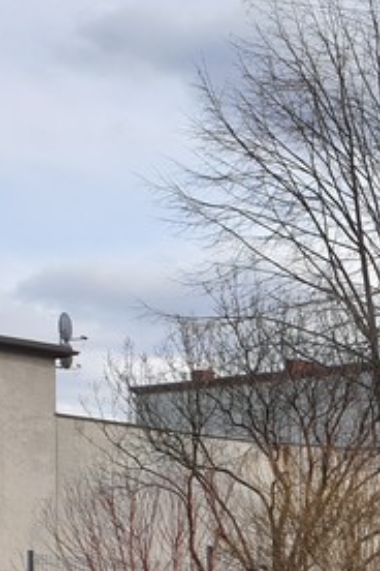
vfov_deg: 19.5
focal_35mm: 98
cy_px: 708
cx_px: 648
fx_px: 1552
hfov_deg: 12.9
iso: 50
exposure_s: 1/919
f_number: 2.4
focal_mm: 4.3
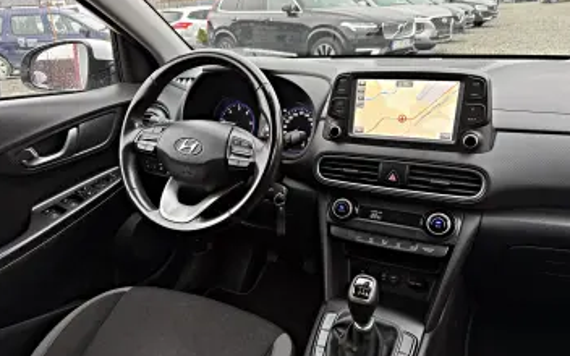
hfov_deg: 70.4
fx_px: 404
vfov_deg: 47.4
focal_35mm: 26
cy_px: 209
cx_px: 280
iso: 200
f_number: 1.78
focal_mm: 6.76
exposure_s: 1/121
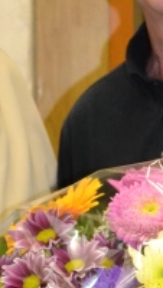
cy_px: 332
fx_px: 1432
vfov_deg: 11.3
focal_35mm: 187
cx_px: 81
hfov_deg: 6.5
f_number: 4.5
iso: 3200
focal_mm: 30
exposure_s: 1/60
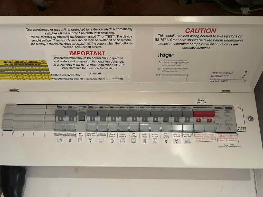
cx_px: 132
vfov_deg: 53.1
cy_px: 98
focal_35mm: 26
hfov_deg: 67.3
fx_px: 198
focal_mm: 5.7
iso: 500
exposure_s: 1/50
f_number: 1.5
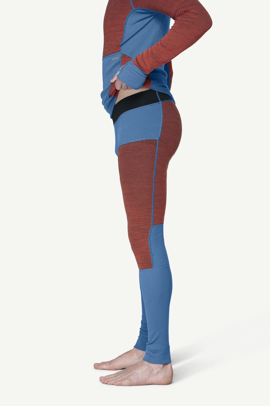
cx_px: 135
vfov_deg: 19.3
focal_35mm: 106
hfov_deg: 12.9
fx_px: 1192
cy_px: 203
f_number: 5.6
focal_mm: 106
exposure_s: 1/50
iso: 100
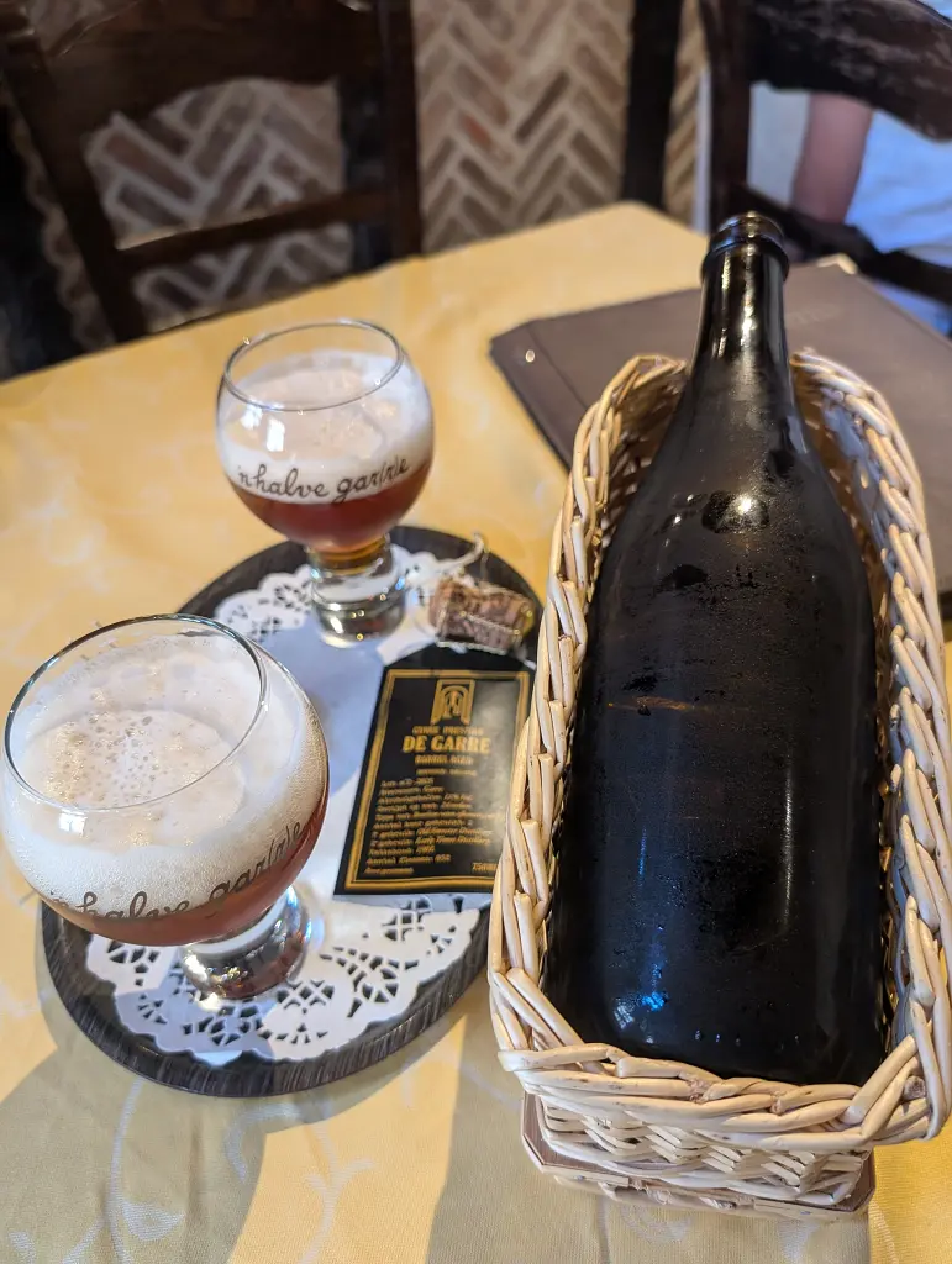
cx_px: 476
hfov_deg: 56.9
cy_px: 632
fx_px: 878
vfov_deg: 71.5
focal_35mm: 24
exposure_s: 1/50
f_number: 1.68
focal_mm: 6.9
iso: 323
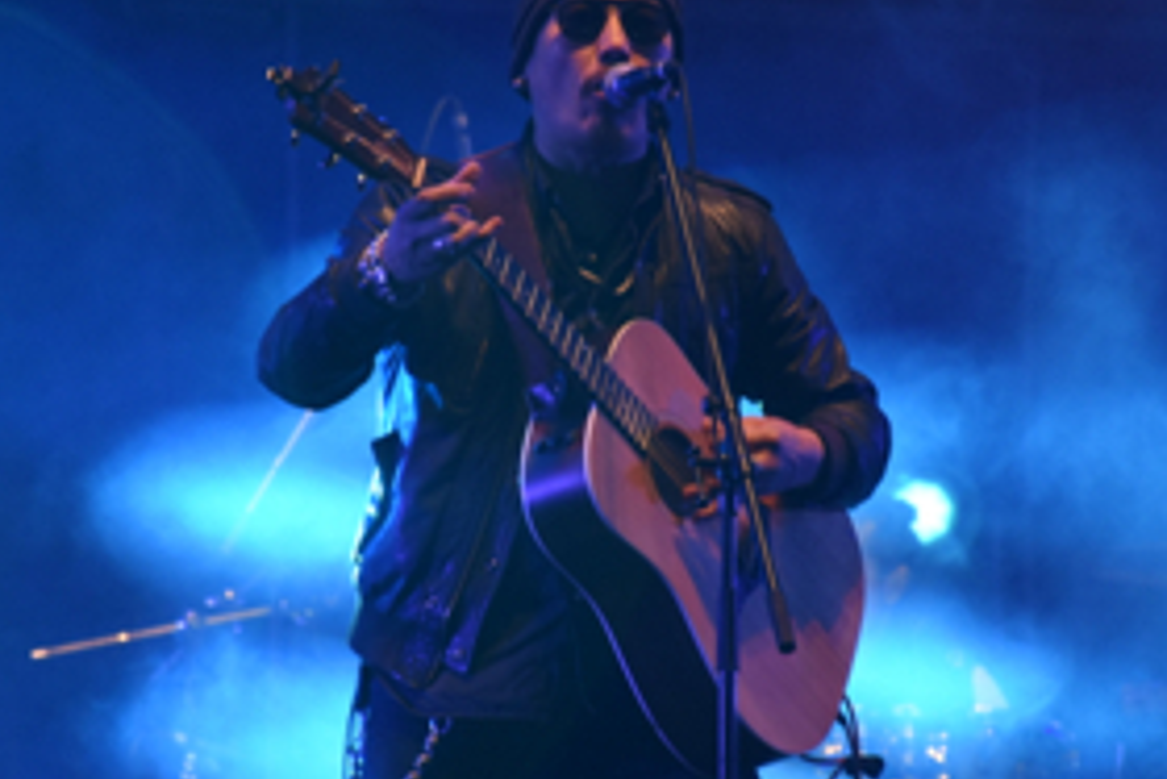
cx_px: 567
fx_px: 13362
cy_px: 429
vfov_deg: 3.3
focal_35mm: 412
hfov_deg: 5.0
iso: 500
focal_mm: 140
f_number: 5.6
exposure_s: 1/200
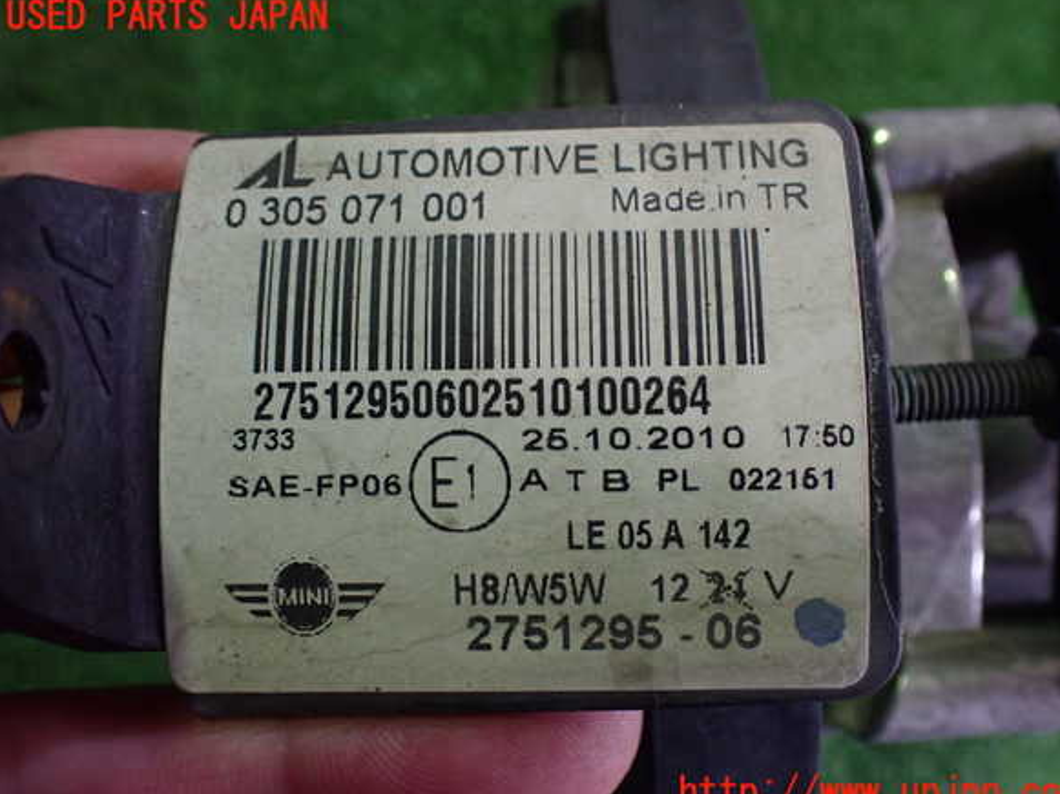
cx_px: 544
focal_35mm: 31
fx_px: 949
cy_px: 405
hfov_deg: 58.4
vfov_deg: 45.4
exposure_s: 1/125
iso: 500
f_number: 2.3
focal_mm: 5.4
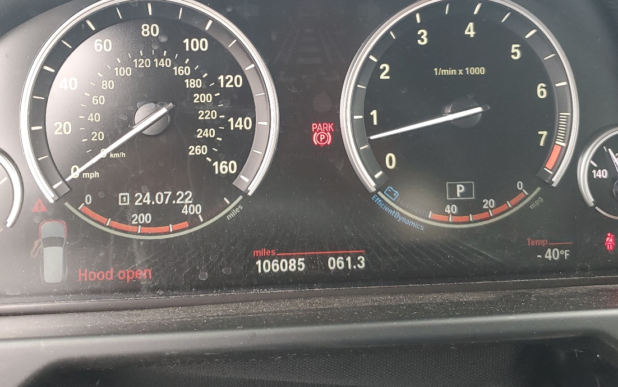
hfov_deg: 49.3
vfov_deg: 31.5
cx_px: 305
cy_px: 103
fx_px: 674
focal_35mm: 40
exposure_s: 1/120
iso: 81
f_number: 1.5
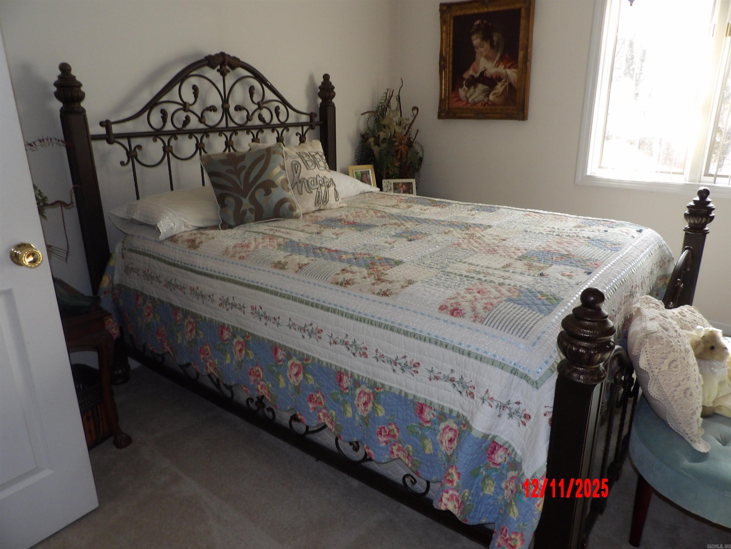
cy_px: 274
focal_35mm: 24
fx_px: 507
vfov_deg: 56.8
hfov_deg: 71.6
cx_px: 366
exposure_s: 1/33
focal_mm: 4.3
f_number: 3.2
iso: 200
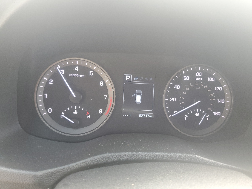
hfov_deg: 67.3
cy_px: 94
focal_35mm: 26
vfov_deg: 53.1
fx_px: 189
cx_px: 126
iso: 128
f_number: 1.5
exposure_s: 1/60.2
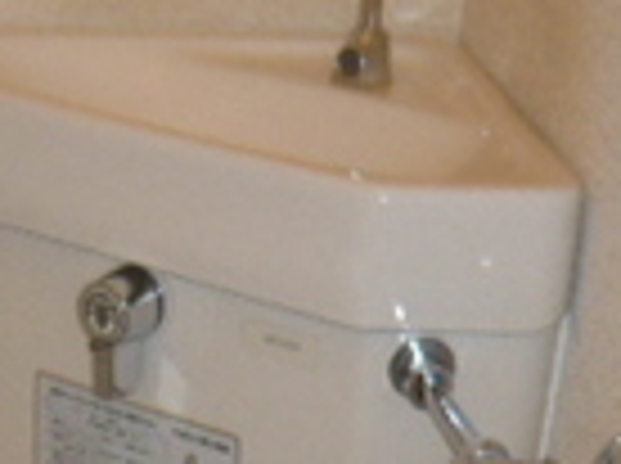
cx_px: -36
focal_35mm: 130
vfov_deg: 10.6
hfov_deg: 14.9
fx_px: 2328
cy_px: 869
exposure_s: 1/30
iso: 100
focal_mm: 4.6
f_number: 2.8
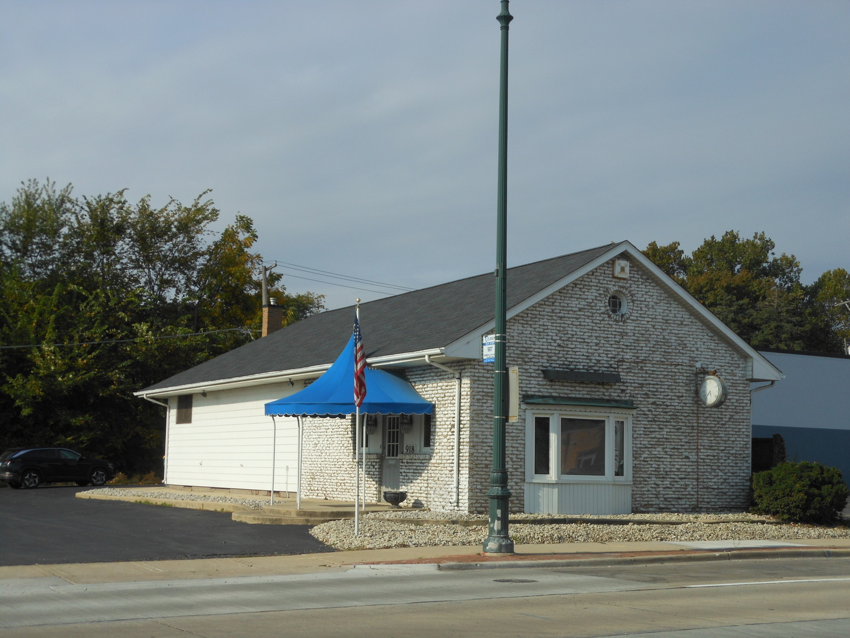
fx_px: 1228
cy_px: 319
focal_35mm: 50
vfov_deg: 29.1
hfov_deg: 38.2
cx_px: 425
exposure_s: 1/1250
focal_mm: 8.9
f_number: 4
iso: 80
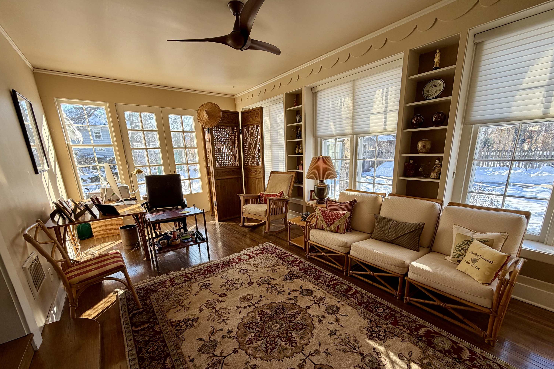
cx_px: 284
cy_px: 210
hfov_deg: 100.4
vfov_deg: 76.9
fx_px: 231
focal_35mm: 15
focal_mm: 2.22
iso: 40
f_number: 2.2
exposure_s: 1/155
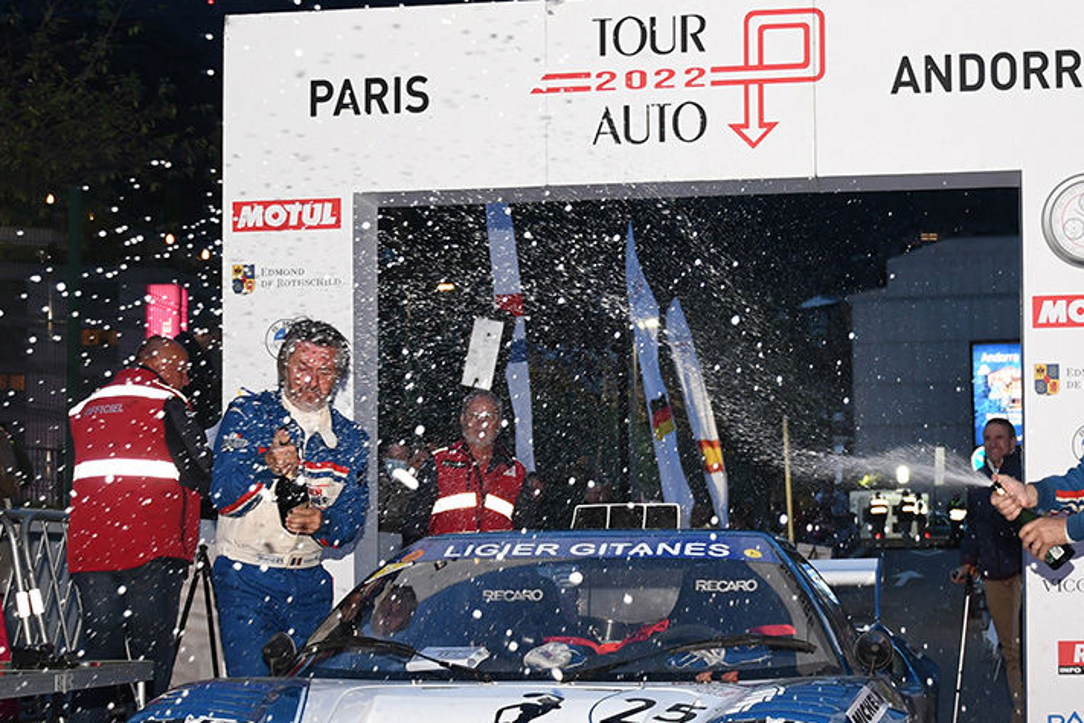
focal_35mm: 54
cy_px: 481
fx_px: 1626
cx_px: 573
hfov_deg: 36.9
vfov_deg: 24.9
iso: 800
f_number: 2.8
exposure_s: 1/160
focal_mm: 20
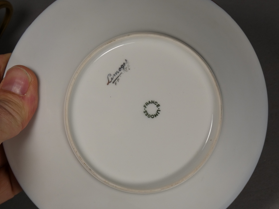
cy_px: 104
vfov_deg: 18.4
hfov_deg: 24.4
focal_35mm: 80
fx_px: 645
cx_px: 141
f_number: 4.5
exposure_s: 1/200
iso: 80
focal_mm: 14.1
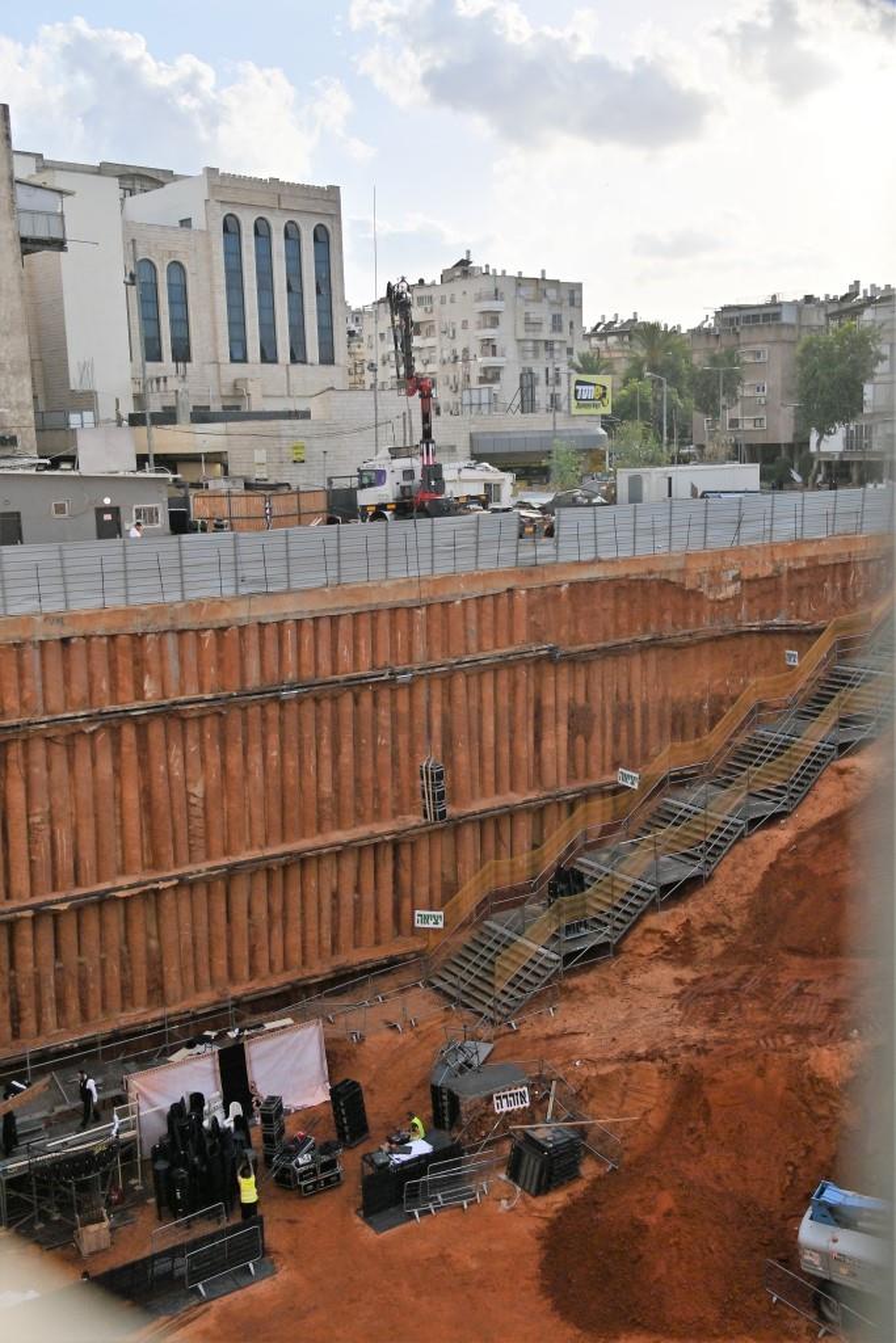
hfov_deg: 53.1
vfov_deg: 73.7
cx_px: 448
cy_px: 672
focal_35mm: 24
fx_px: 896
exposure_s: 1/4000
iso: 160
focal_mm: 24
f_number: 4
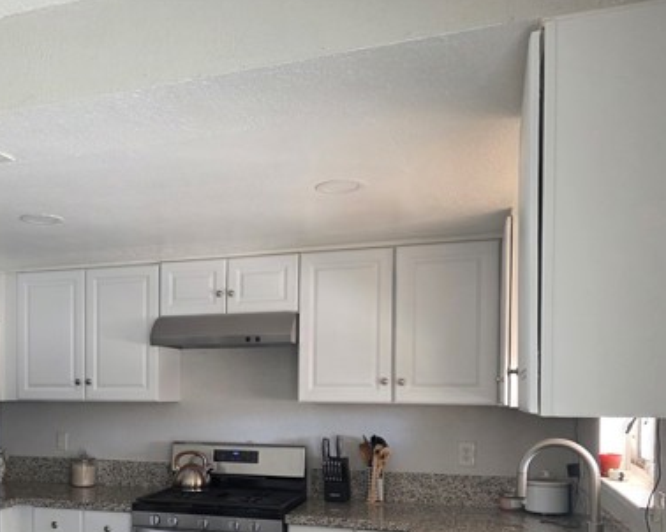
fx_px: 749
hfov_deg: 46.5
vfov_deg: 37.9
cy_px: 412
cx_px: 178
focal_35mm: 38
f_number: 1.7
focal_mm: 6.3
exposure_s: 1/120
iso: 400
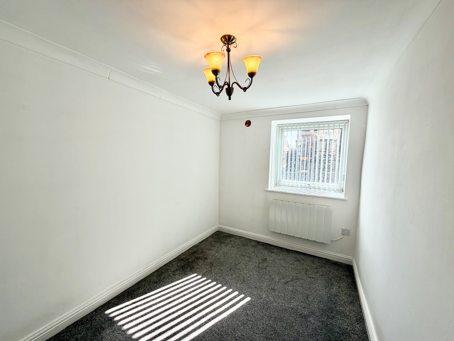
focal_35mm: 14
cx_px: 227
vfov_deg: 85.7
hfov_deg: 102.1
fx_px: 184
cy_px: 170
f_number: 2.2
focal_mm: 2.22
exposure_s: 1/246
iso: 40
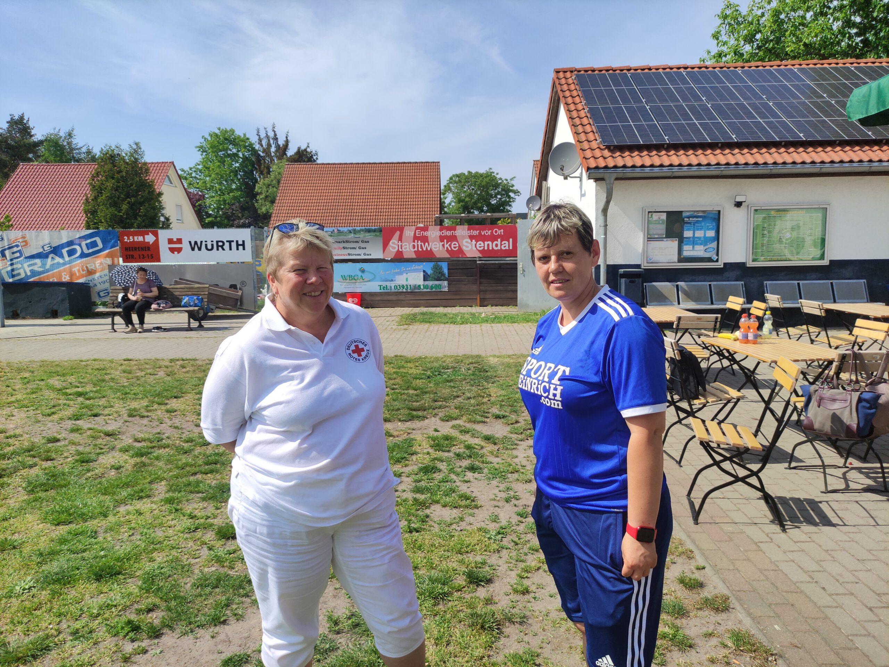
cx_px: 444
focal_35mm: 25
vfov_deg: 54.9
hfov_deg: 69.4
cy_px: 334
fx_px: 642
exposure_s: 1/1670
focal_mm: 5.43
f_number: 1.89
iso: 50
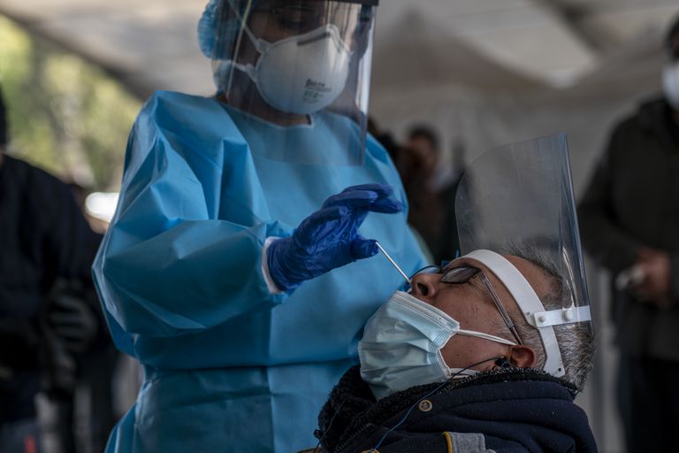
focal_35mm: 158
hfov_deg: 13.0
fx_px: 2970
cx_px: 340
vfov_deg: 8.7
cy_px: 226
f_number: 4
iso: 100
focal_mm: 105
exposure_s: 1/125
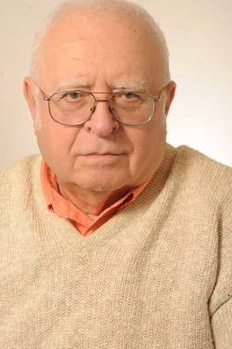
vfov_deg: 24.5
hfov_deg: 16.4
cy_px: 164
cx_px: 105
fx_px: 804
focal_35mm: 83
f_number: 22
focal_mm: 70
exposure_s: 1/250
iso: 200
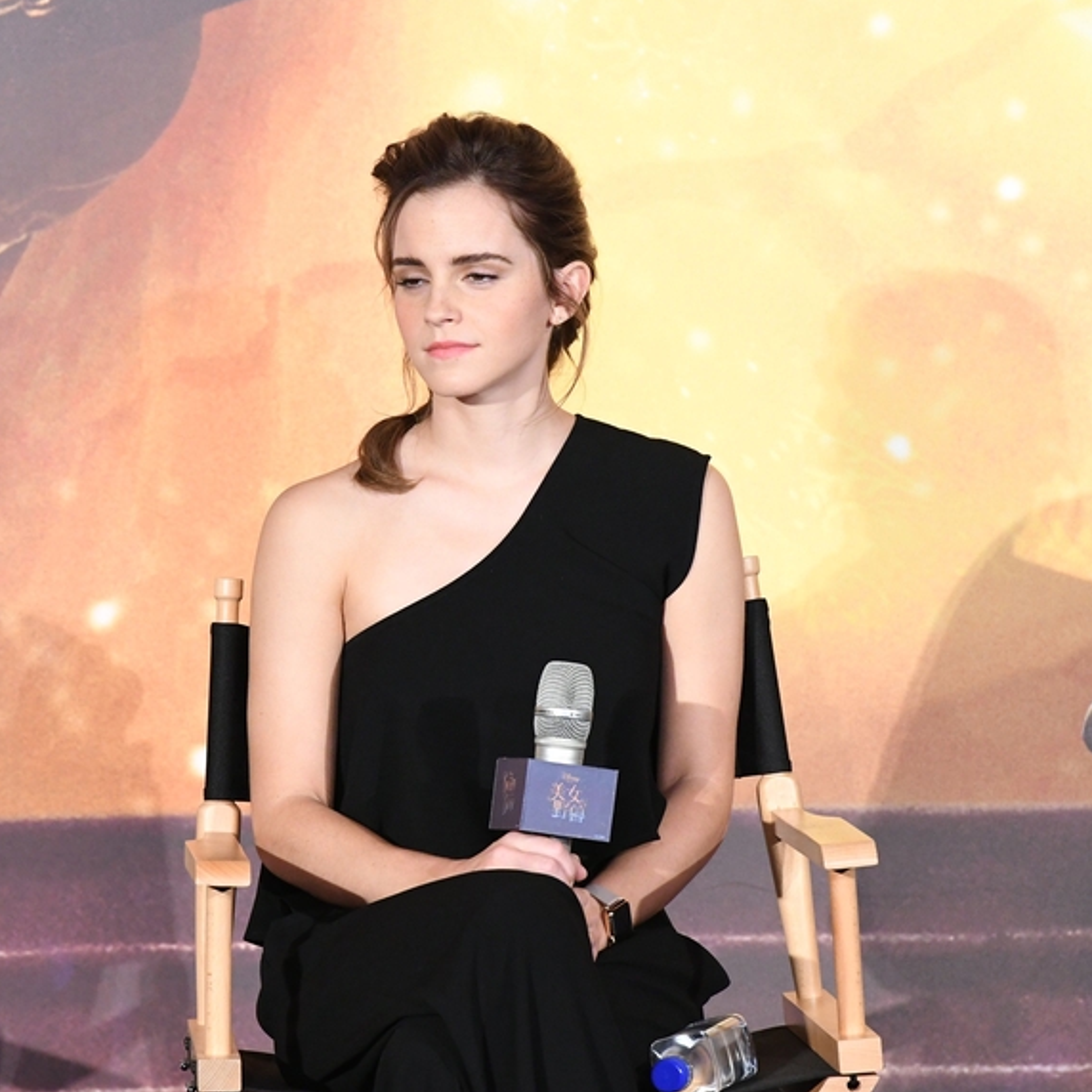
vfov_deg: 3.9
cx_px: 368
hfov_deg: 3.9
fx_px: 15882
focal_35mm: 445
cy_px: 496
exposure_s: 1/160
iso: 2500
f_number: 4
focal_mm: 200
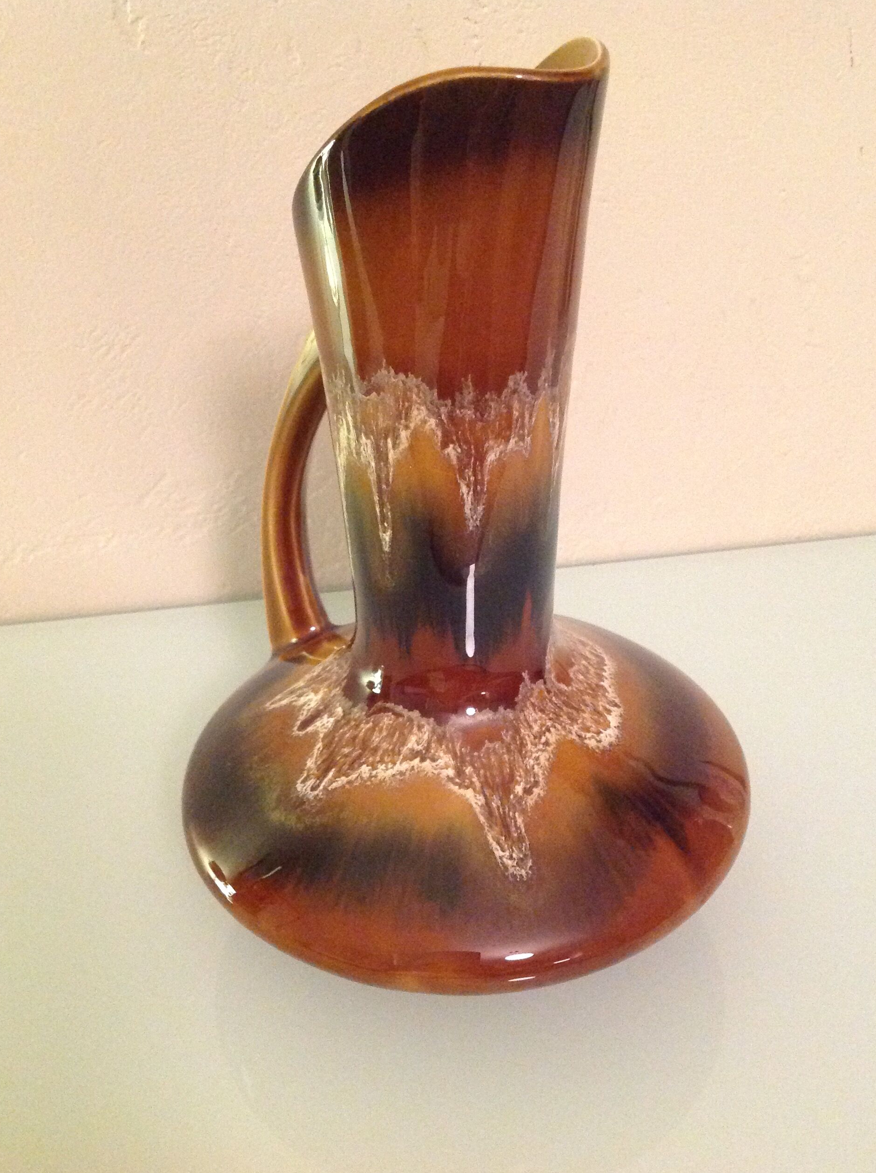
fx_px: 1218
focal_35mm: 36
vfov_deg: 51.4
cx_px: 429
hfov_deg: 39.6
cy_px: 593
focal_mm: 4.28
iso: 640
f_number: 2.4
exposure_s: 1/17
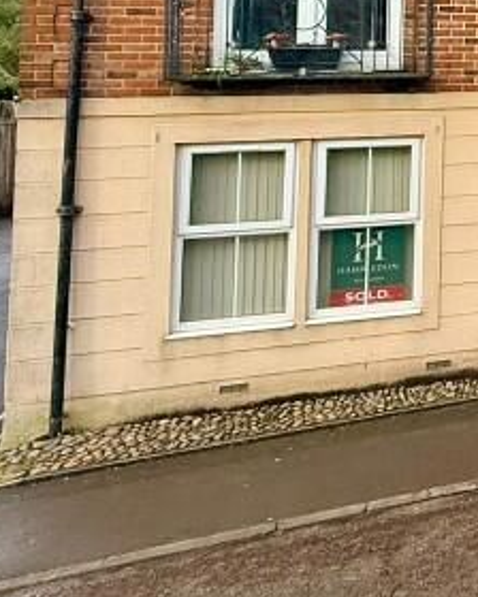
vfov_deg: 34.2
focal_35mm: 50
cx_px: 873
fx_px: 884
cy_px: 6
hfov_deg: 20.6
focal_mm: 2.22
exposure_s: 1/540
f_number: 2.2
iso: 64
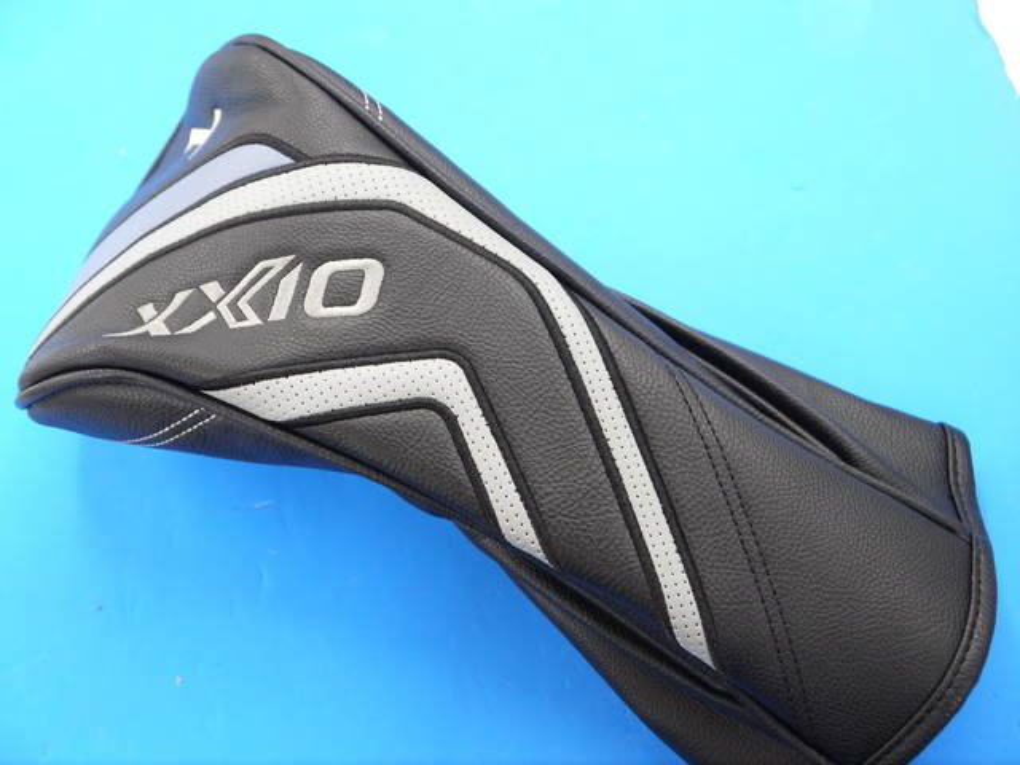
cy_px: 382
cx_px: 510
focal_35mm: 58
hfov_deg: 33.2
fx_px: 1709
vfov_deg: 25.2
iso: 800
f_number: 4.9
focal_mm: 29
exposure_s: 1/60
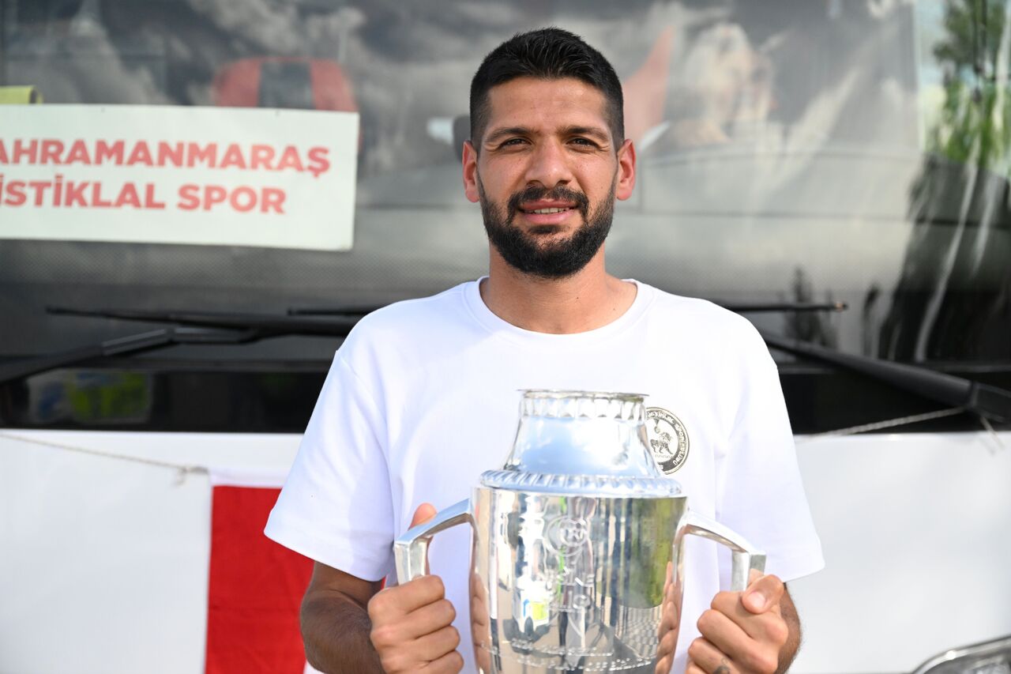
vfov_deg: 29.9
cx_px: 506
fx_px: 1263
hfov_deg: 43.6
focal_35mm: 45
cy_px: 337
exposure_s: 1/10000
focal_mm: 45
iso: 2000
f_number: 3.5
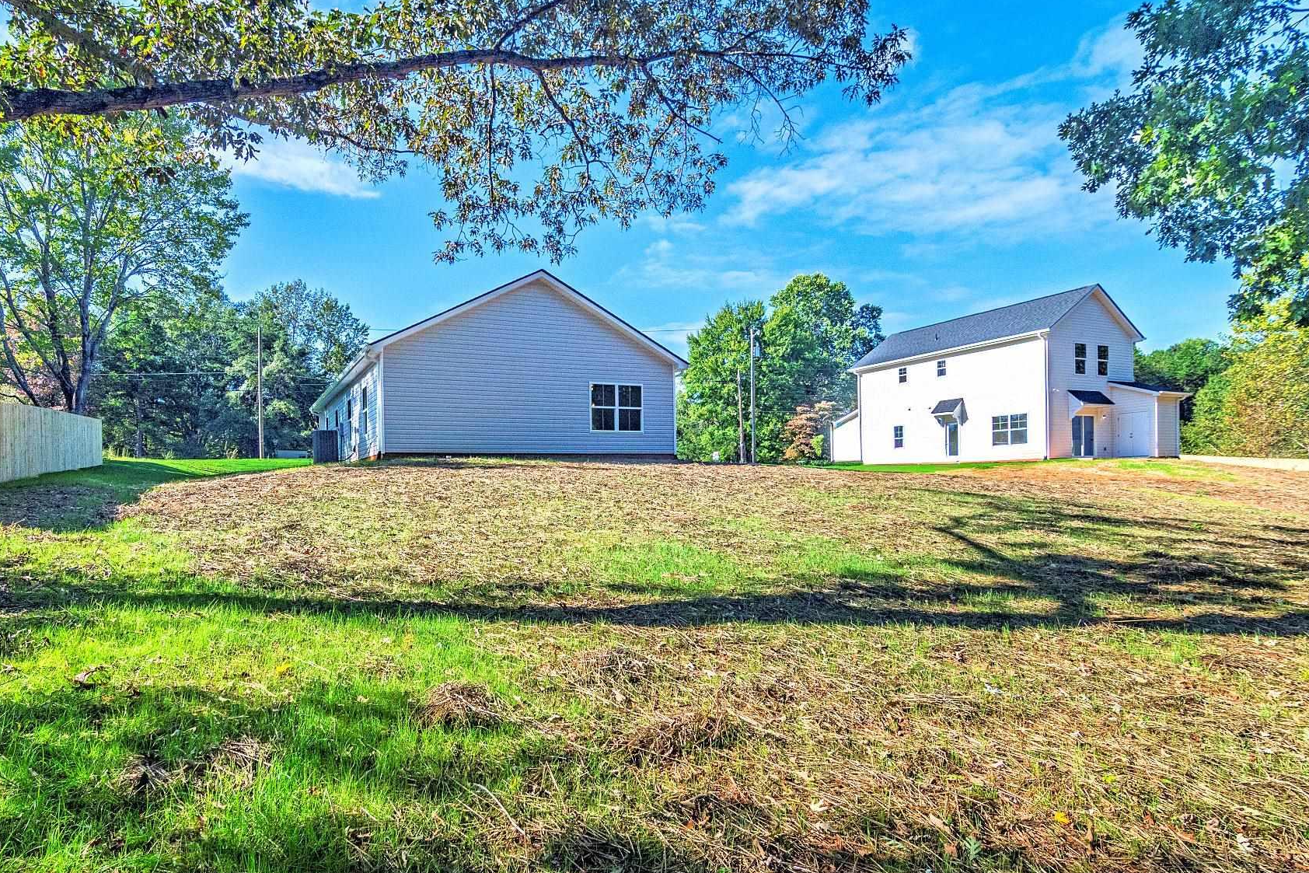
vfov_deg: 64.2
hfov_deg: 86.1
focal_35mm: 19
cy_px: 501
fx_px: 691
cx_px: 543
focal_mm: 11
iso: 320
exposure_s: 1/2000
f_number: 7.1
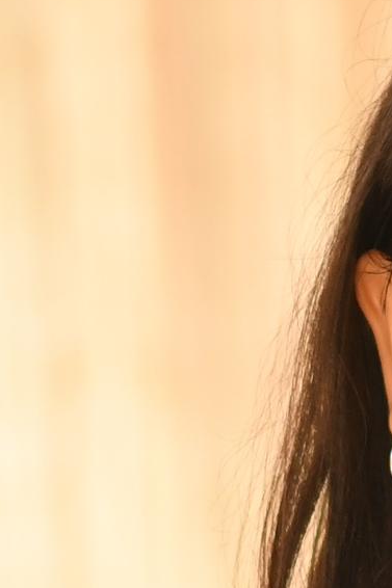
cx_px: 465
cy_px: 899
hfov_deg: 2.2
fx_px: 10132
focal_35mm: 620
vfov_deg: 3.3
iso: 640
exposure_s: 1/320
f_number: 2.8
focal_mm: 85
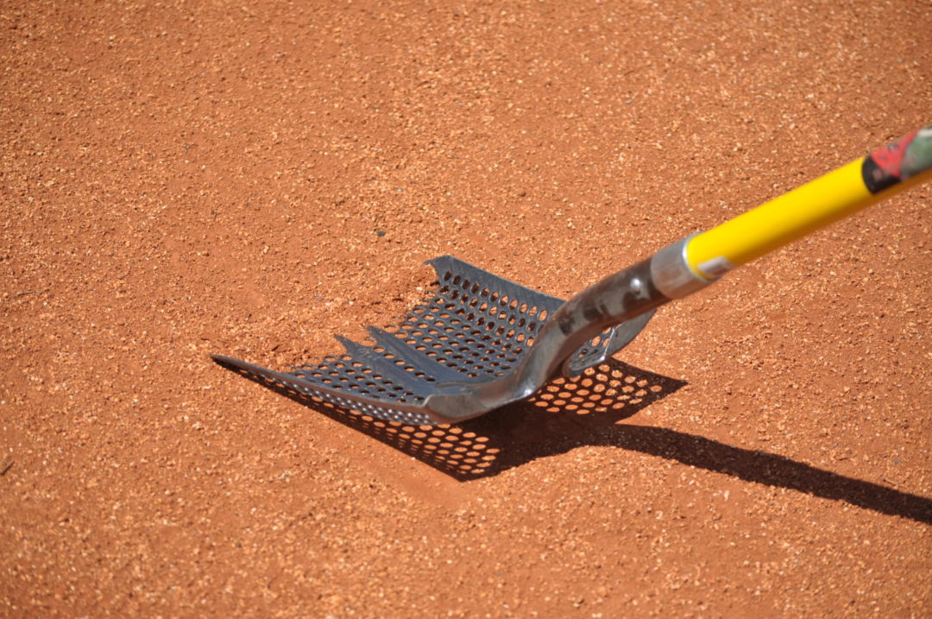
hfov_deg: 16.1
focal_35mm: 128
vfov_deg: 10.7
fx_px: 3296
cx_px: 466
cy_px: 310
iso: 200
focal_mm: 85
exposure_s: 1/1600
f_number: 4.2
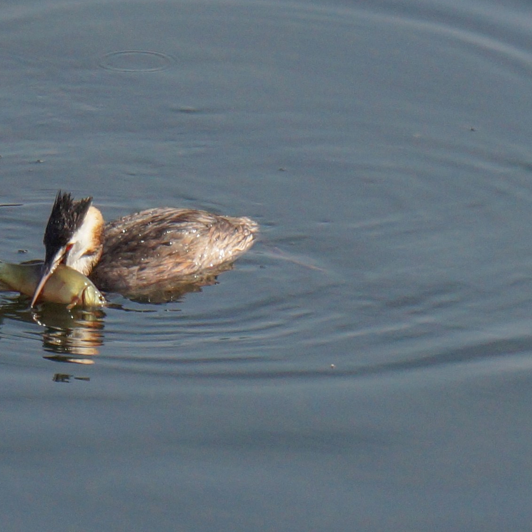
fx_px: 9841
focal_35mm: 566
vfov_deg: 3.1
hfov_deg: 3.1
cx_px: 181
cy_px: 196
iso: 800
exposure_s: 1/1000
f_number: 11
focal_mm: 210
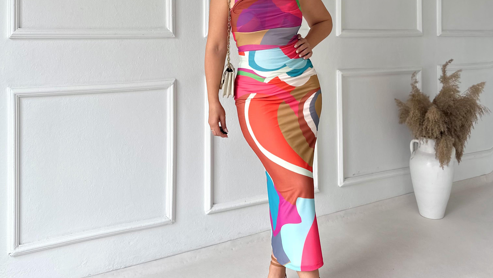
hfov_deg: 56.6
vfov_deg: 32.1
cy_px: 27
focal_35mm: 35
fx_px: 458
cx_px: 247
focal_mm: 6.86
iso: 64
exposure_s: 1/171
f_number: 1.78
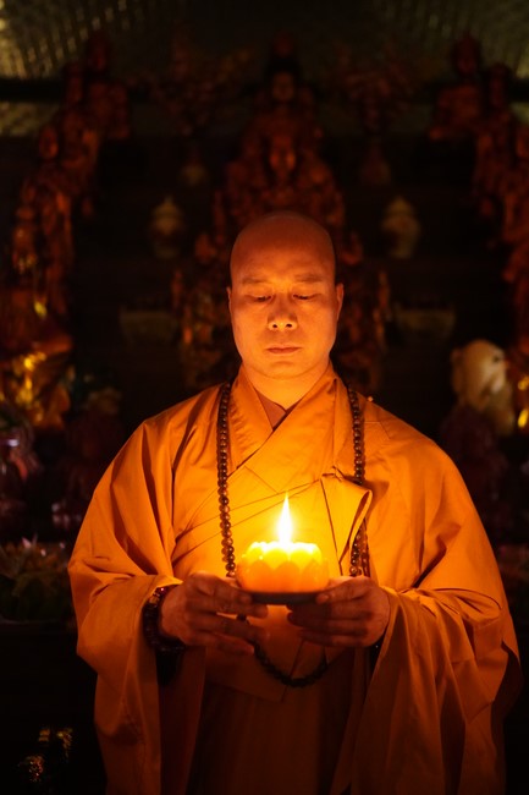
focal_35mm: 52
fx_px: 1158
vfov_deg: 37.9
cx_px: 264
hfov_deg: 25.7
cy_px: 398
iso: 3200
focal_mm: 35
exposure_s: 1/50
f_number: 1.8
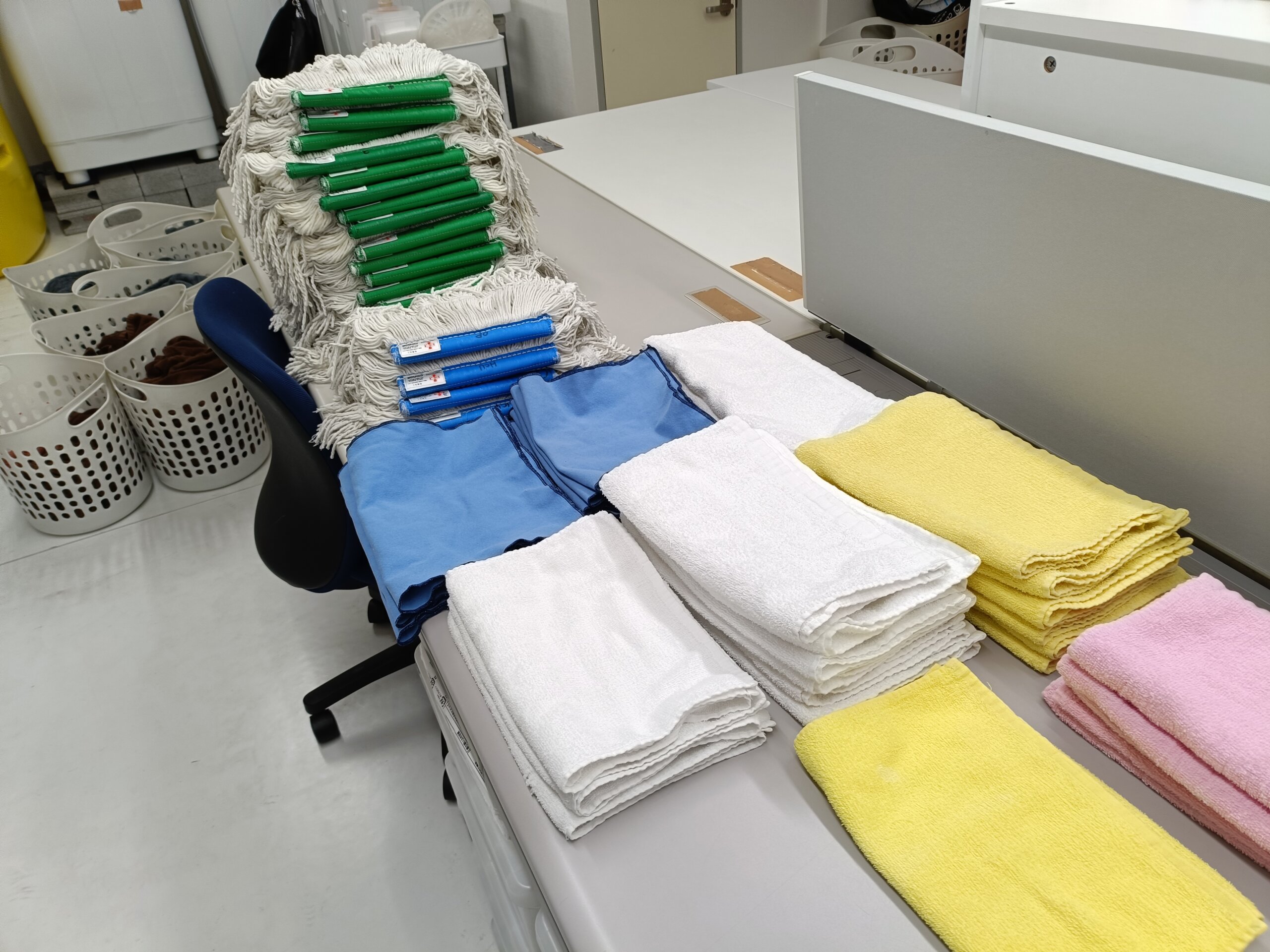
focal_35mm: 25
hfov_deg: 69.4
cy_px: 476
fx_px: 917
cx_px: 635
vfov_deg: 54.9
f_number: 1.7
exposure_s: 1/50
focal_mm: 4.7
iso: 80
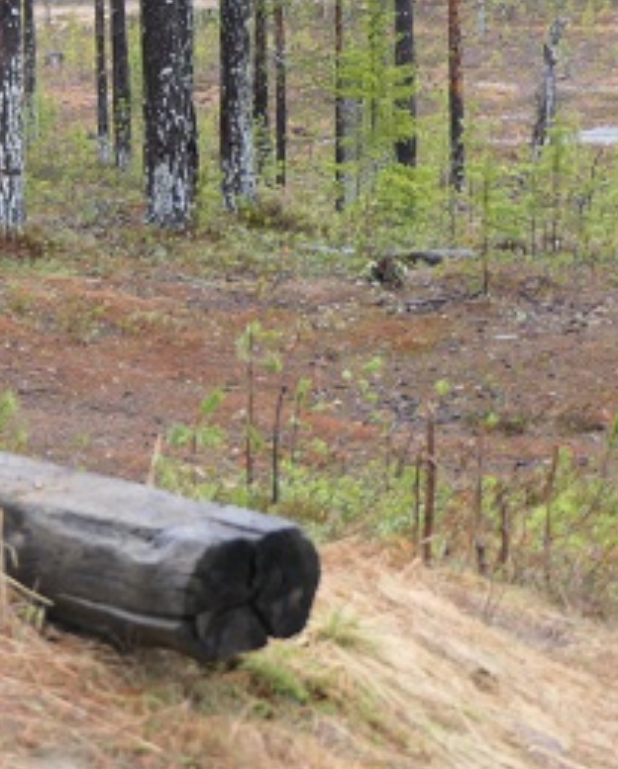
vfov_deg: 12.7
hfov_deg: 10.1
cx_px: -163
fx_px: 3444
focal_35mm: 151
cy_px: 377
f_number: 3.9
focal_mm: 27.1
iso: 250
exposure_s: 1/80
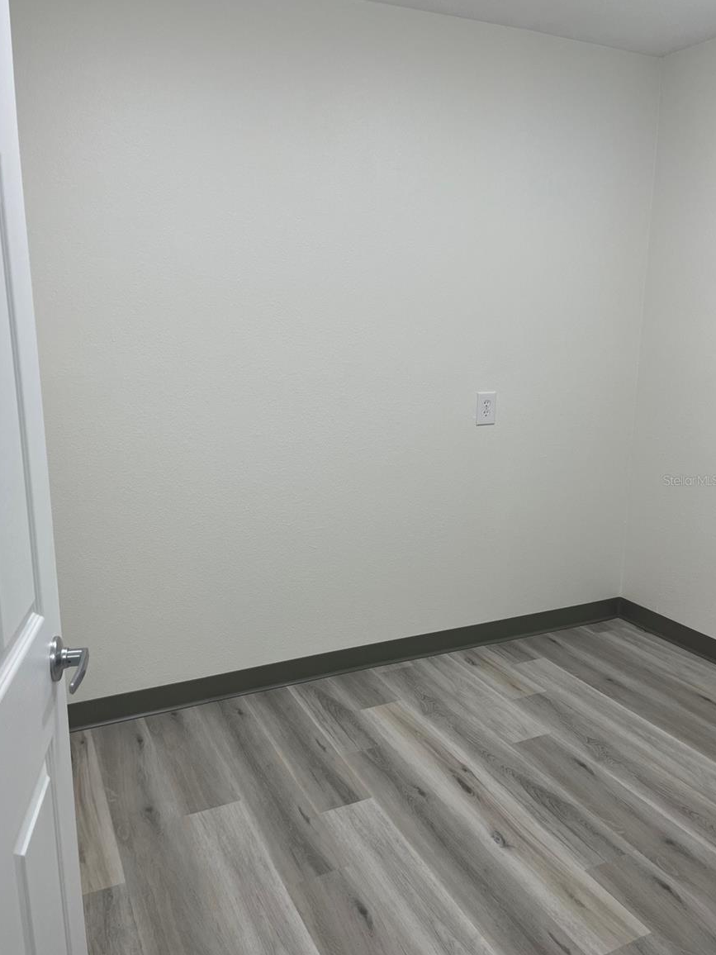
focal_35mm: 27
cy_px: 480
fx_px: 745
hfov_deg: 51.4
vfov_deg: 65.3
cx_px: 350
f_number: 1.6
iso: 40
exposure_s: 1/120
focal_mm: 5.1
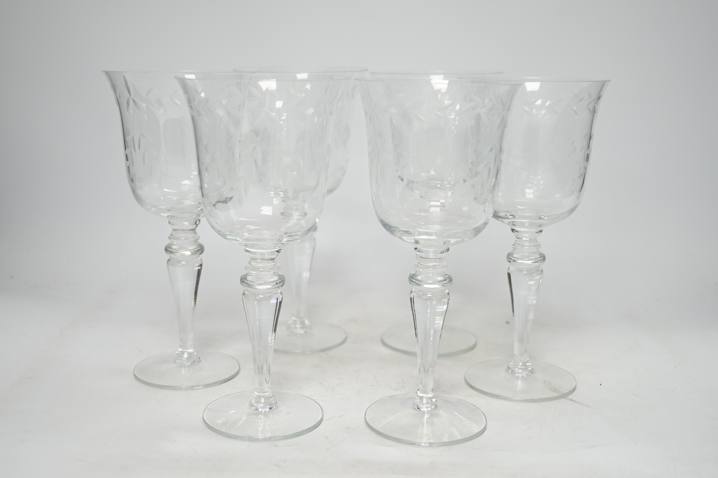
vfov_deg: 29.9
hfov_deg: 43.6
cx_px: 359
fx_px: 897
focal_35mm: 45
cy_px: 239
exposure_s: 1/60
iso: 320
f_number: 3.5
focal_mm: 30
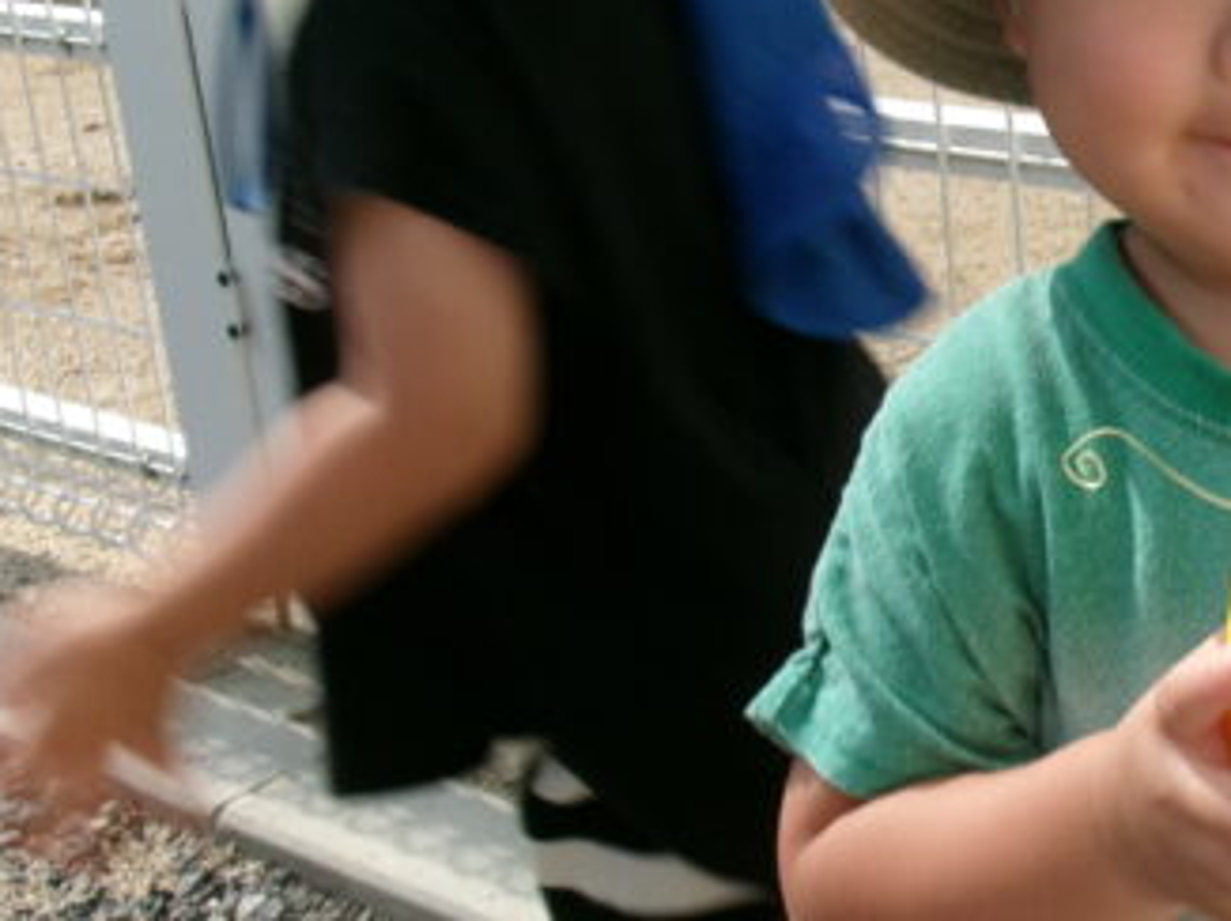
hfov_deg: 27.7
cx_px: 1239
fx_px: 2345
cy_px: 317
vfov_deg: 22.1
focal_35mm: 66
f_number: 10.8
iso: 100
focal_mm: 5.1
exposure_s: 1/120
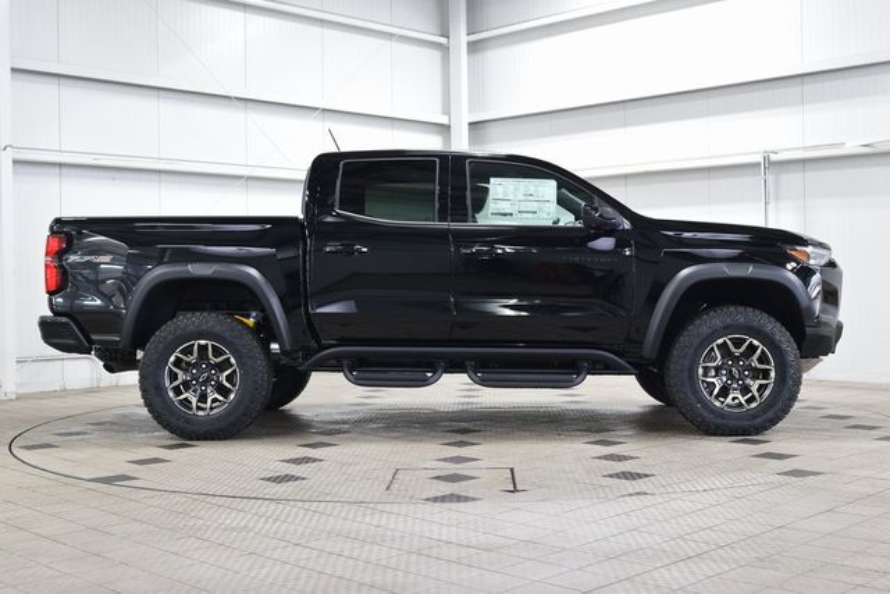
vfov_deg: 29.0
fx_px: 1150
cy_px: 297
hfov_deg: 42.3
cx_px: 445
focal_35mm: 46
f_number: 6.3
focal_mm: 31
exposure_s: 1/15
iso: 720
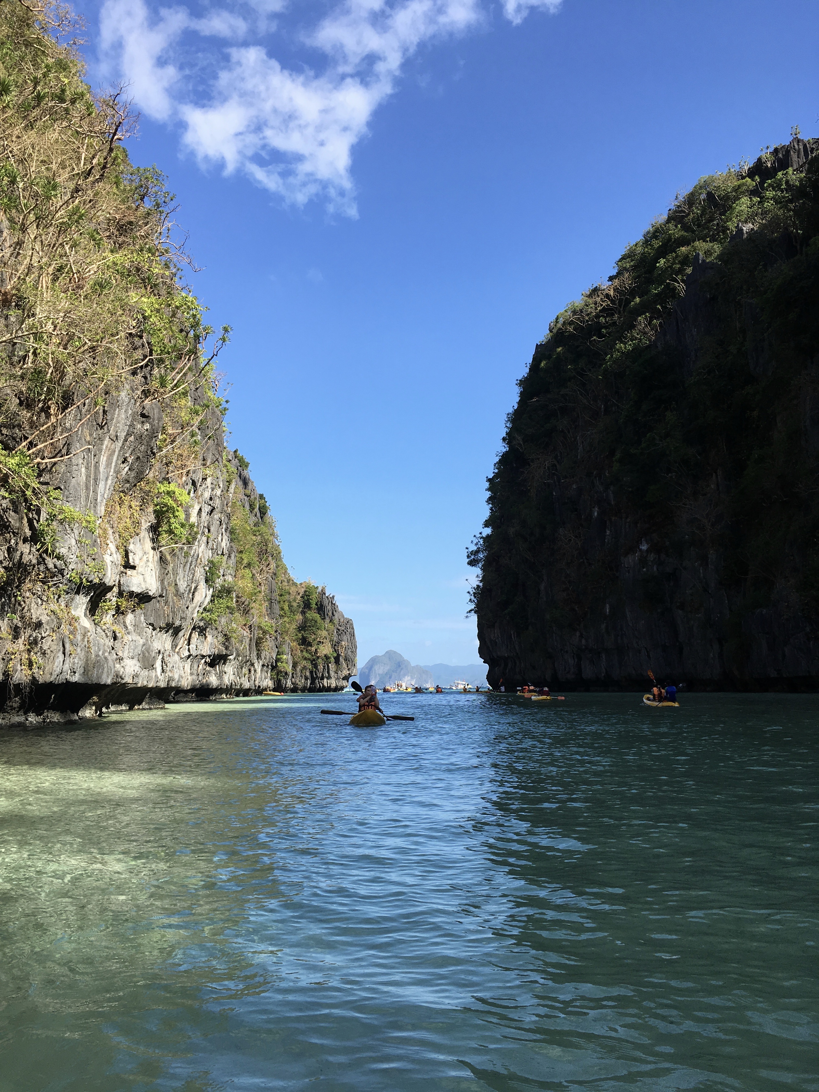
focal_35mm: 29
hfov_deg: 48.2
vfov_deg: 61.7
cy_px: 546
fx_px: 915
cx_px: 410
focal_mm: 4.15
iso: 25
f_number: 2.2
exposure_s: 1/999
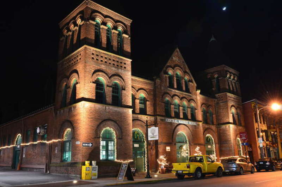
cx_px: 141
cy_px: 94
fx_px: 235
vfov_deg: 43.4
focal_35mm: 30
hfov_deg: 62.0
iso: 400
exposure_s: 2
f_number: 7.1
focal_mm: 20
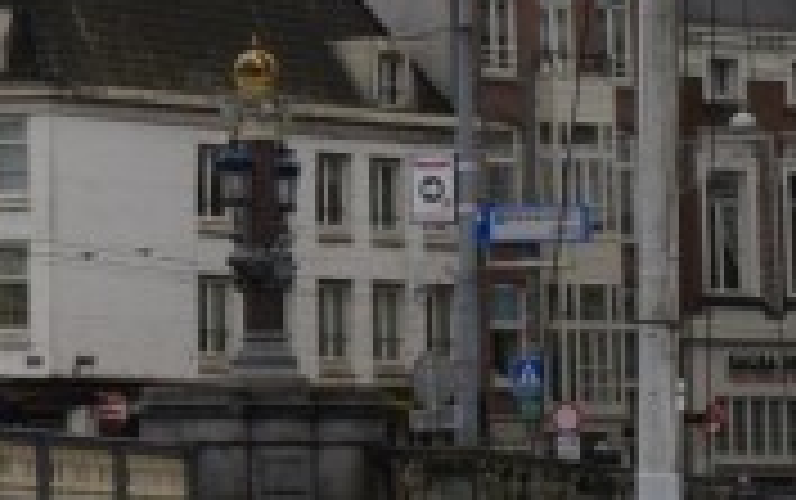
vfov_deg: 4.8
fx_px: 5949
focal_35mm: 274
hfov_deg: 7.2
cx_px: -1187
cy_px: -324
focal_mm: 31
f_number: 7.1
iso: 400
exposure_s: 1/200
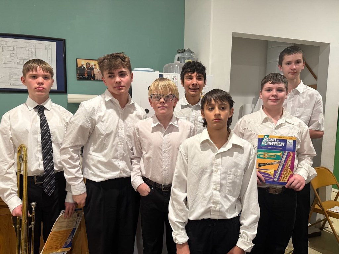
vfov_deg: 56.8
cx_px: 170
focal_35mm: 24
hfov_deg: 71.6
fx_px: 235
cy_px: 127
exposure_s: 1/60
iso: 250
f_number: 1.78
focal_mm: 6.76
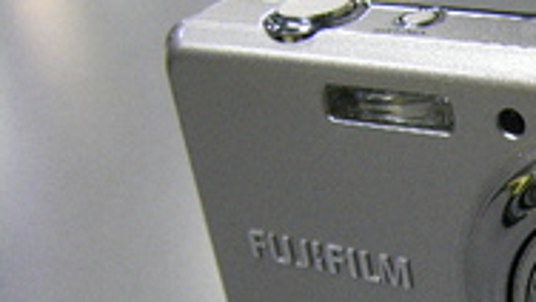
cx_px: 567
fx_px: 1251
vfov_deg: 13.6
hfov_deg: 23.0
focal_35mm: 88
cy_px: 311
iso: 250
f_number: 3.5
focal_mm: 6.3
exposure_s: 1/50
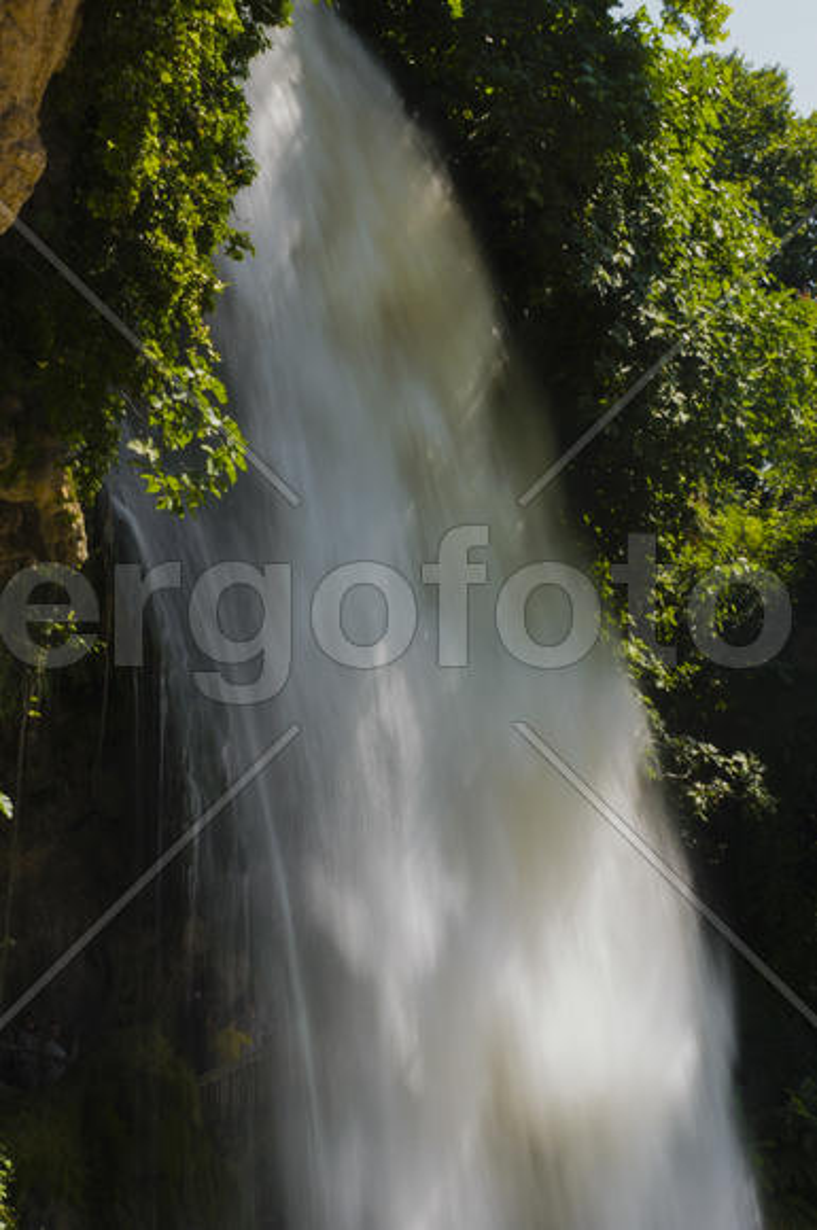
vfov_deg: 41.2
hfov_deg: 28.0
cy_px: 615
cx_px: 408
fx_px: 1639
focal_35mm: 48
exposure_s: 1/15
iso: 100
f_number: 22
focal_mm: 32
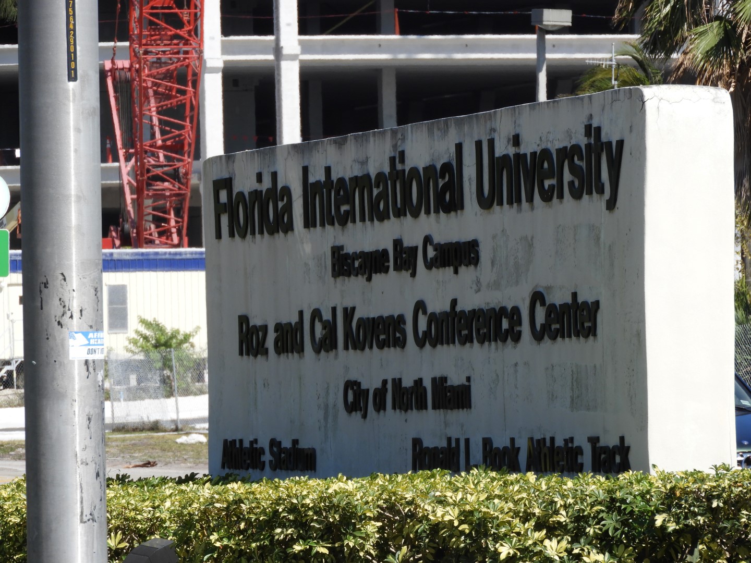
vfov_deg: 5.0
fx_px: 6509
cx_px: 376
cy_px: 282
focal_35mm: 300
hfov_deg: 6.6
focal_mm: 53.7
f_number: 5.5
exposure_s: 1/500
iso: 100
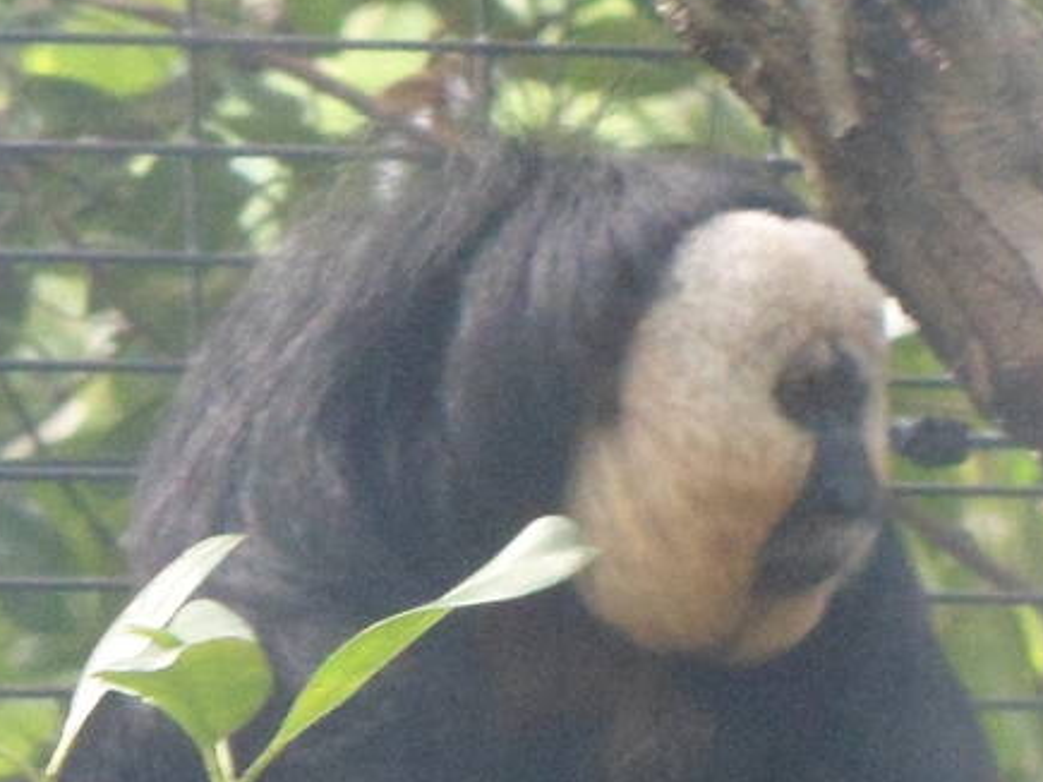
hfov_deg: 2.0
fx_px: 29942
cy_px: 979
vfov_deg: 1.5
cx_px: 460
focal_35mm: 994
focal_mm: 46.8
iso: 400
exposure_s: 1/30
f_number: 5.9
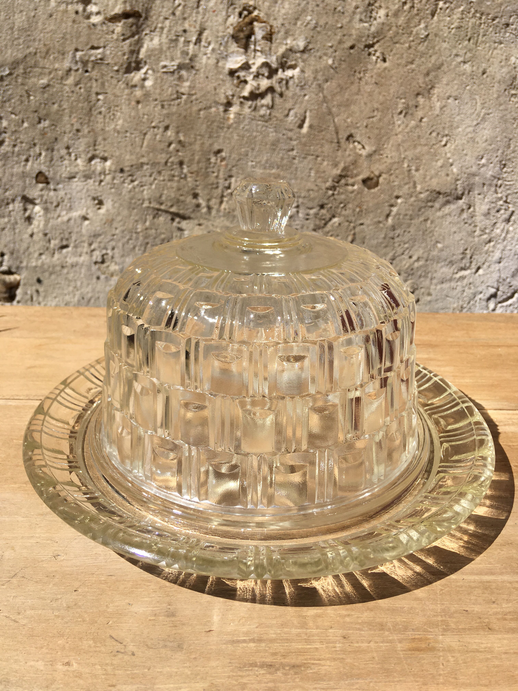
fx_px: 579
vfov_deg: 61.7
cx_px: 259
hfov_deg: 48.2
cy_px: 346
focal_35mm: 29
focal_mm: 4.15
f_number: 2.2
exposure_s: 1/2849
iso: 25
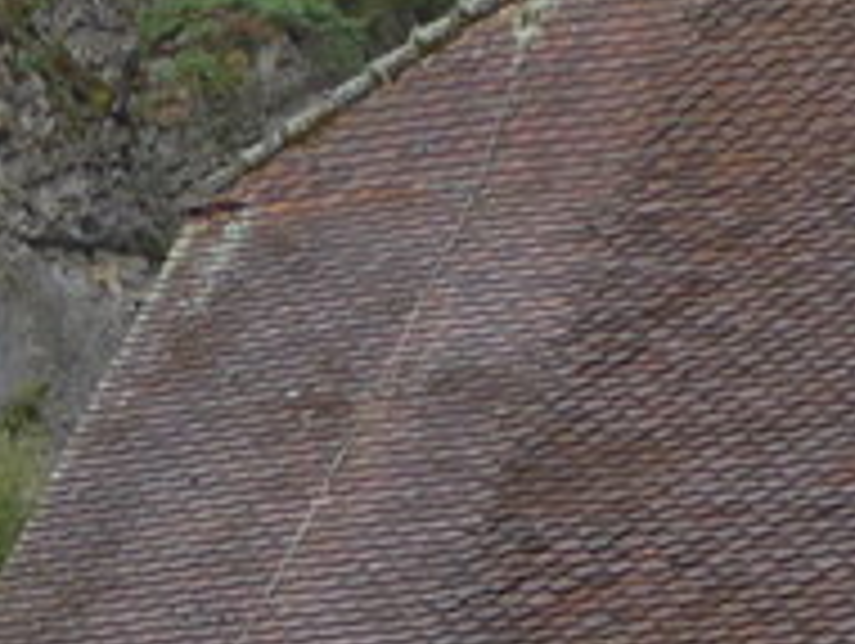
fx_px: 7642
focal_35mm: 309
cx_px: -760
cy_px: 1891
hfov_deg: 6.3
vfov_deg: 4.6
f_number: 3.2
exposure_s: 1/250
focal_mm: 10.1
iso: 80
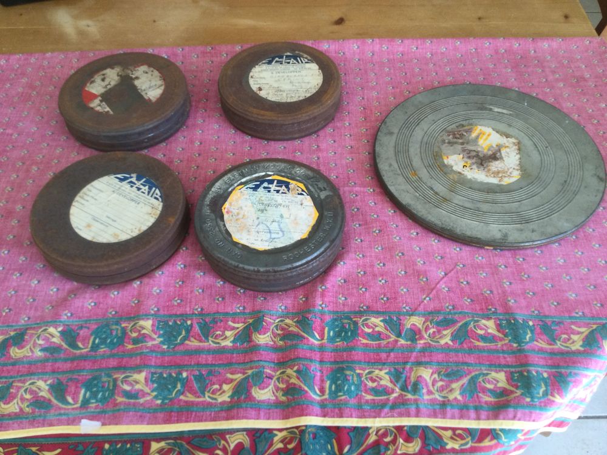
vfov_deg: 45.4
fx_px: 544
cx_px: 304
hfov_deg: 58.4
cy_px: 228
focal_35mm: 31
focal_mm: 3.3
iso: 32
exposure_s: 1/33
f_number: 2.4
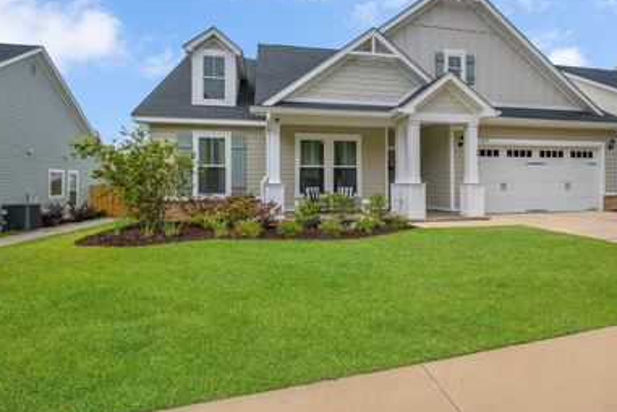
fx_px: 360
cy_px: 181
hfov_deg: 80.5
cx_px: 363
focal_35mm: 21
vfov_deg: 59.3
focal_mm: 10.5
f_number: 8
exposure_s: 1/850
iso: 250
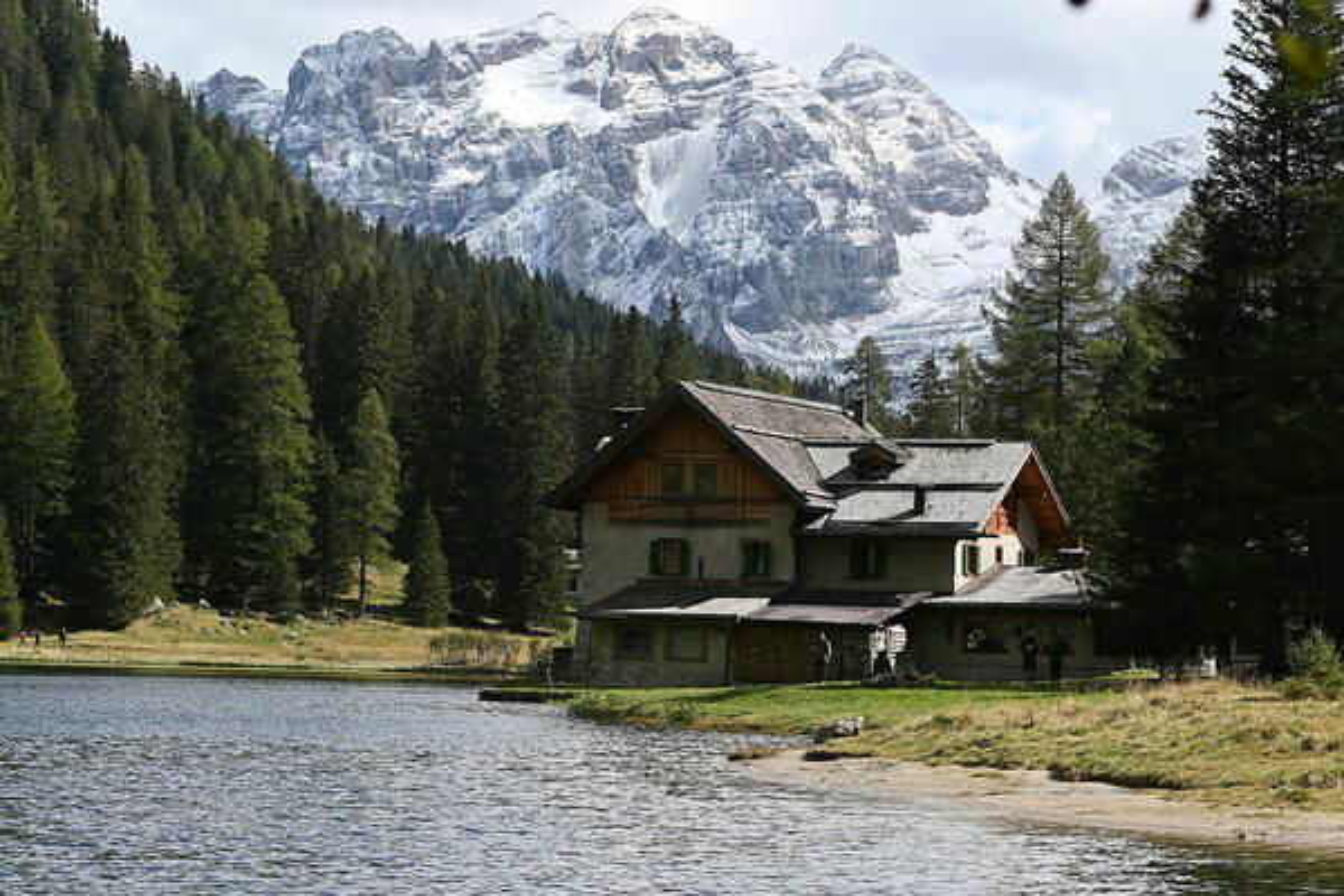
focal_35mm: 105
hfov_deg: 19.5
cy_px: 448
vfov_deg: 13.0
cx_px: 672
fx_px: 3920
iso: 100
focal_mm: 70
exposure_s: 1/320
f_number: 7.1
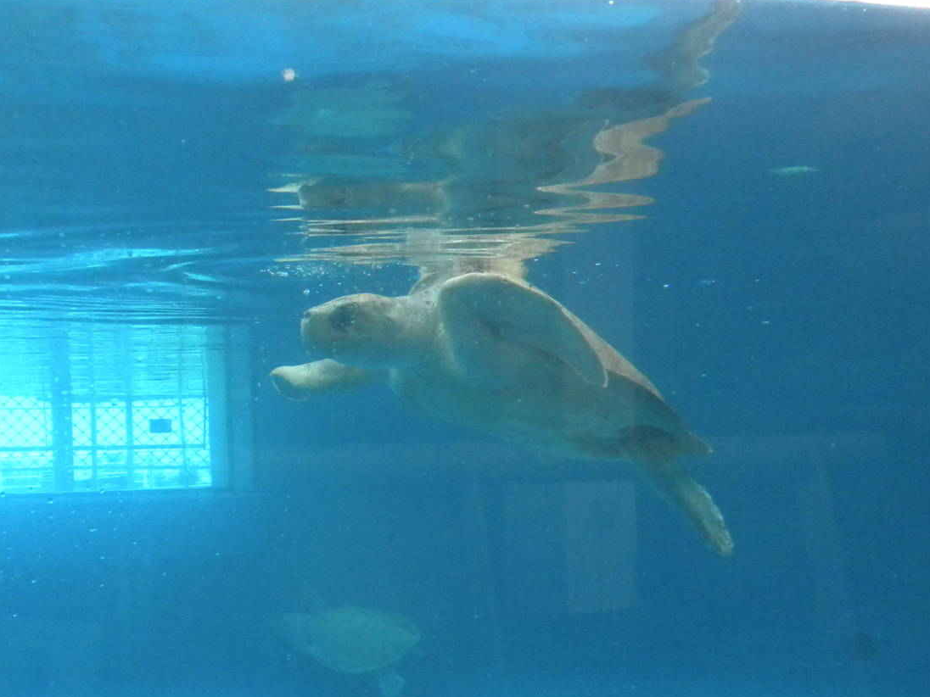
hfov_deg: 35.5
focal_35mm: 54
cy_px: 505
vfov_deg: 26.8
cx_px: 406
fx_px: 1451
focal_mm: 6.6
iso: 400
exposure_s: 1/349
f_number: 3.5
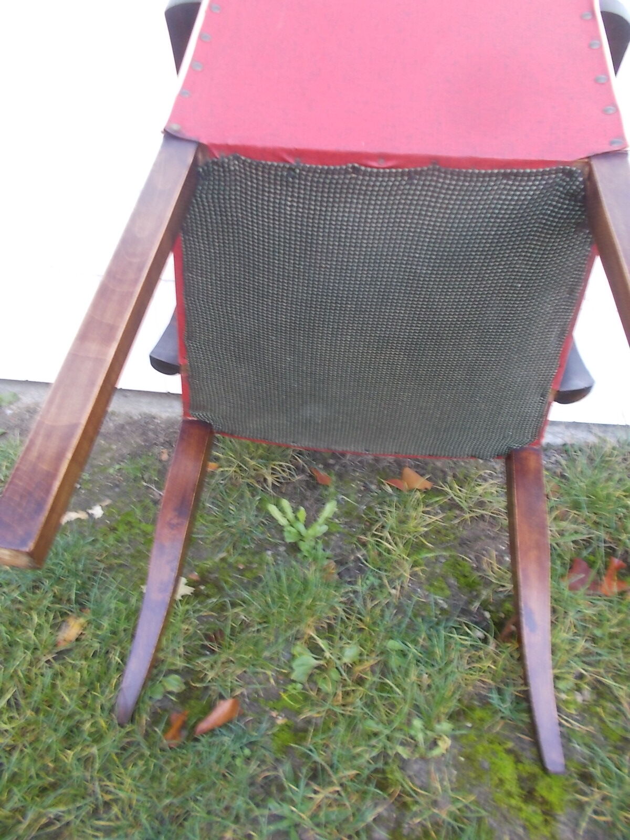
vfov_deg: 67.3
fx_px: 631
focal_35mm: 26
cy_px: 420
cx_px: 315
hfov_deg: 53.1
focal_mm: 4.6
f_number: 3.2
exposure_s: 1/25
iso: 125
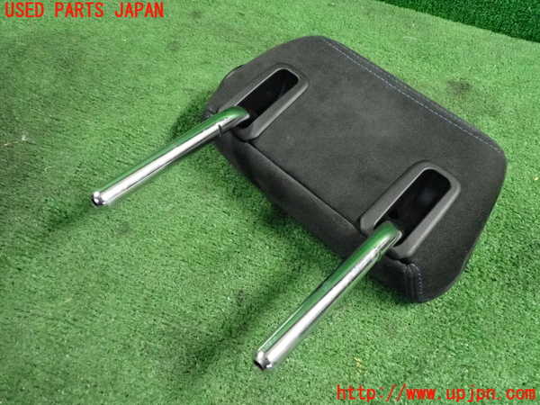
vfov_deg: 46.8
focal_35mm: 30
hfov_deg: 60.0
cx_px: 270
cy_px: 202
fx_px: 468
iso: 4000
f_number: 2.3
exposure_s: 1/125
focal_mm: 5.4
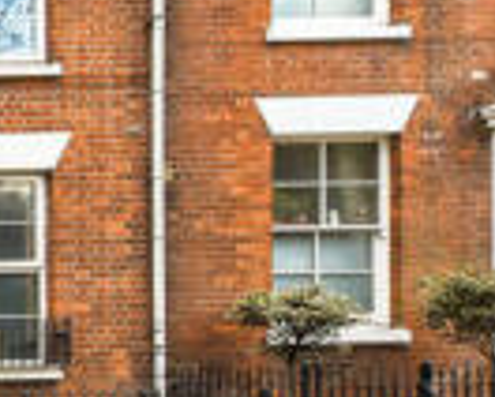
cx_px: -578
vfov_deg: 23.5
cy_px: 249
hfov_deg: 17.2
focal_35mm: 65
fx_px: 954
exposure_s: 1/160
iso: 400
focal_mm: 14
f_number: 8
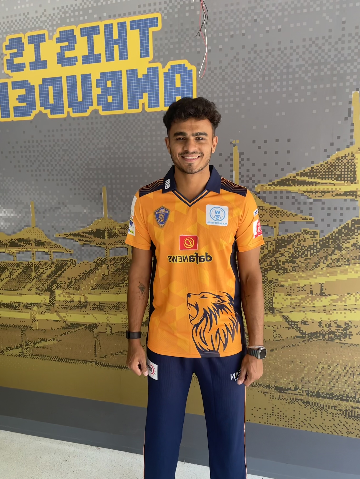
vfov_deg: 67.3
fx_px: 361
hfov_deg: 53.1
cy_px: 240
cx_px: 180
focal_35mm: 26
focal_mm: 4.2
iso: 64
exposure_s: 1/121
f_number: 1.6
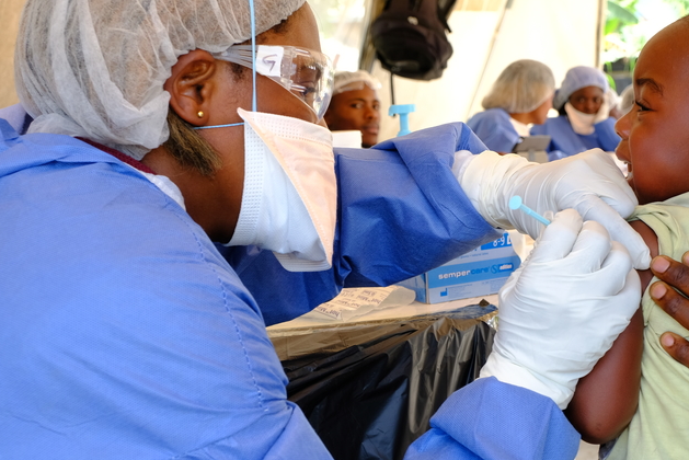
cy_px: 215
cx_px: 457
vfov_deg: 21.9
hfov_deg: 32.1
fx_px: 1187
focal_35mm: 62
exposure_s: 1/42
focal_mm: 25.7
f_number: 5.6
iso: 200
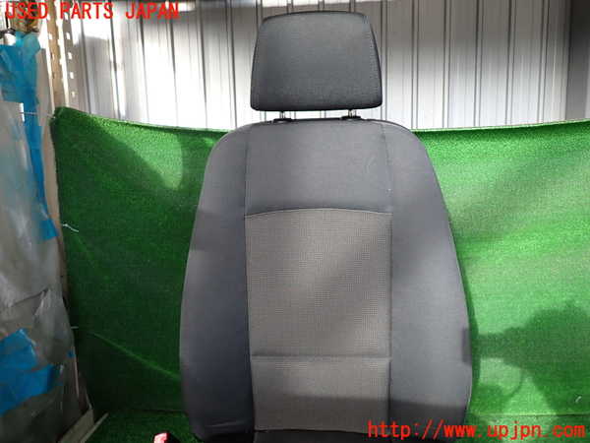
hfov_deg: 69.4
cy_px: 222
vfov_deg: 54.9
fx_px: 426
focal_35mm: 25
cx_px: 295
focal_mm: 4.5
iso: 100
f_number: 2
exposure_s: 1/200
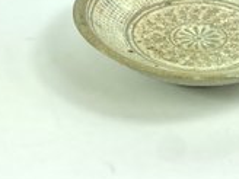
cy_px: 2
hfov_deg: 17.8
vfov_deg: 13.4
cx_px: 205
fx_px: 753
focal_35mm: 109
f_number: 2
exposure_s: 1/318
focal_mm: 6
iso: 20
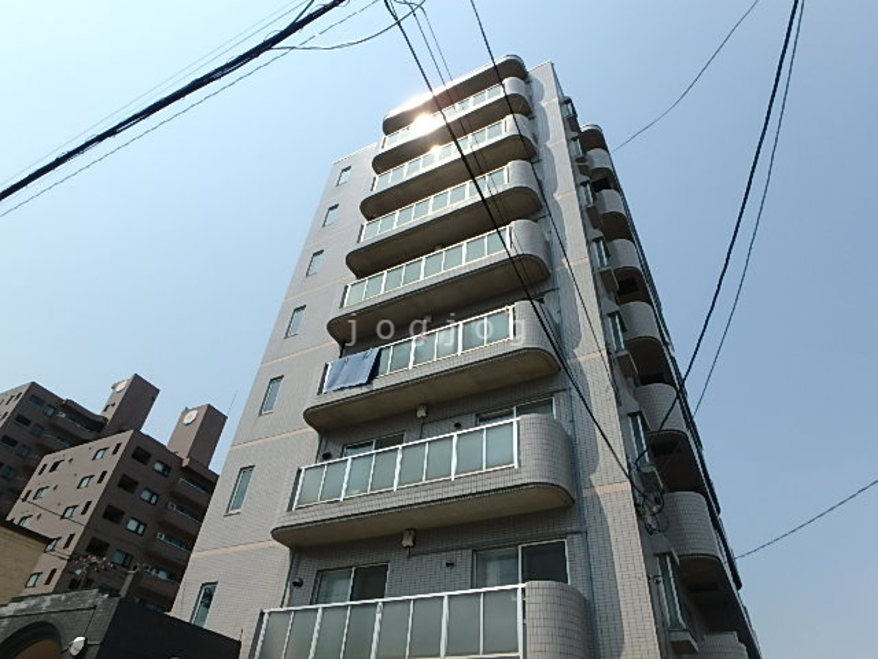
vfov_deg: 63.4
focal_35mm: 21
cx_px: 439
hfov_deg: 79.0
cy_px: 330
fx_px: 533
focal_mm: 3.7
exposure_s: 1/640
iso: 125
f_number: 6
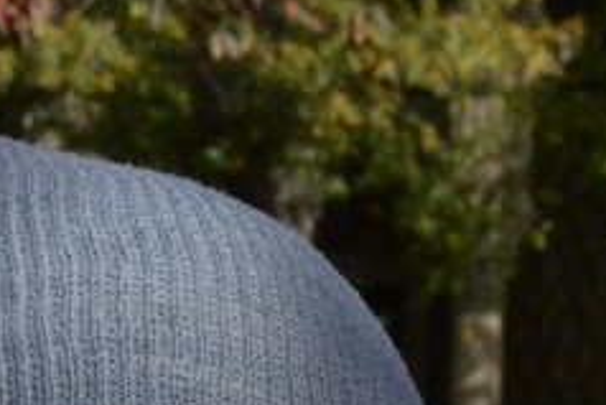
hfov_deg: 4.1
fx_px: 8472
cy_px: 1055
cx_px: 909
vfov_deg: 2.7
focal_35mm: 503
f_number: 16
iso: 1000
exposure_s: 1/1000
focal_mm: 50
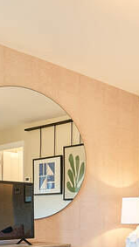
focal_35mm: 53
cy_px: 206
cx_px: 220
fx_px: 348
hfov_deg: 19.2
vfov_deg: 37.4
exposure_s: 1/2.5
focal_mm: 14
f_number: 10
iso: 100
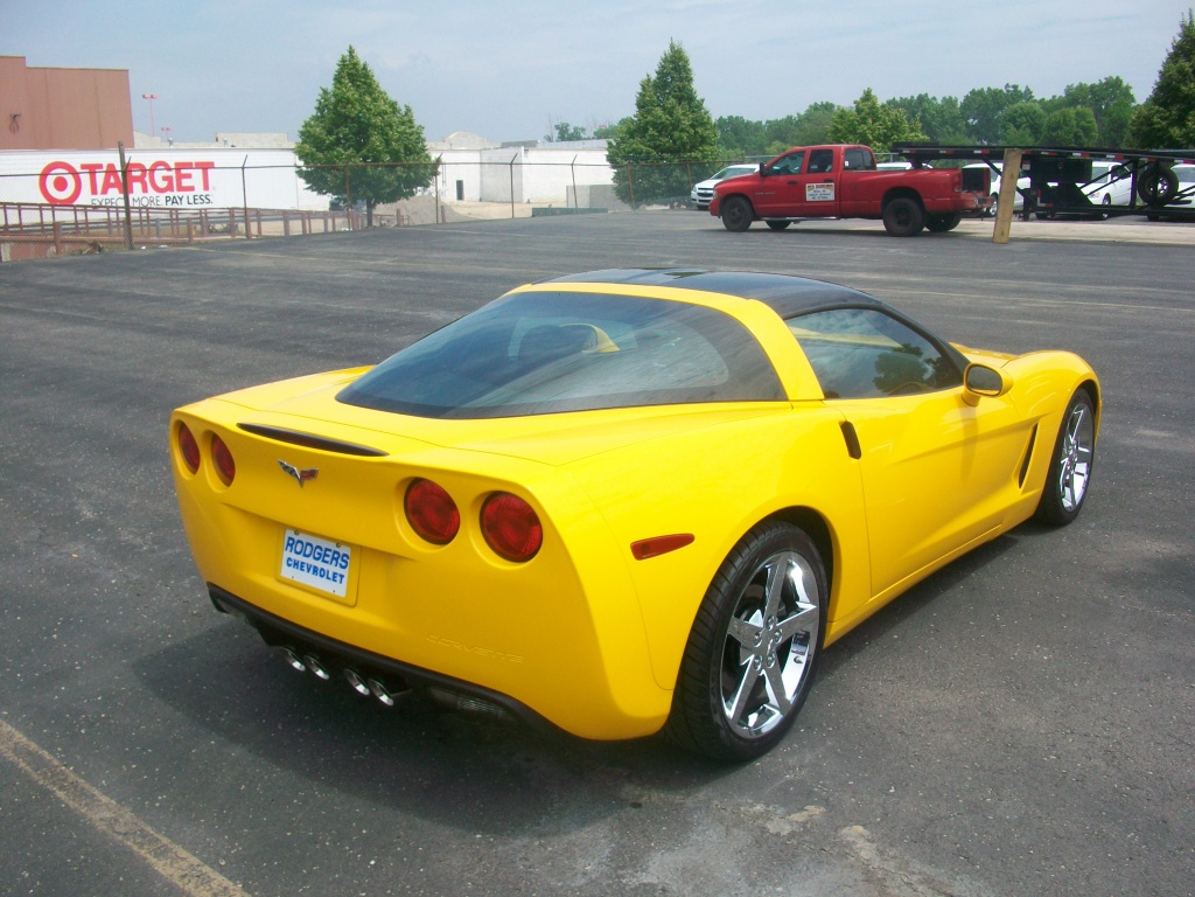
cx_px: 598
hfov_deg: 56.8
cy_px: 448
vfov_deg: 44.2
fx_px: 1105
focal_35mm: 32
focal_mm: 5.7
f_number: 5.5
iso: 64
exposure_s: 1/320
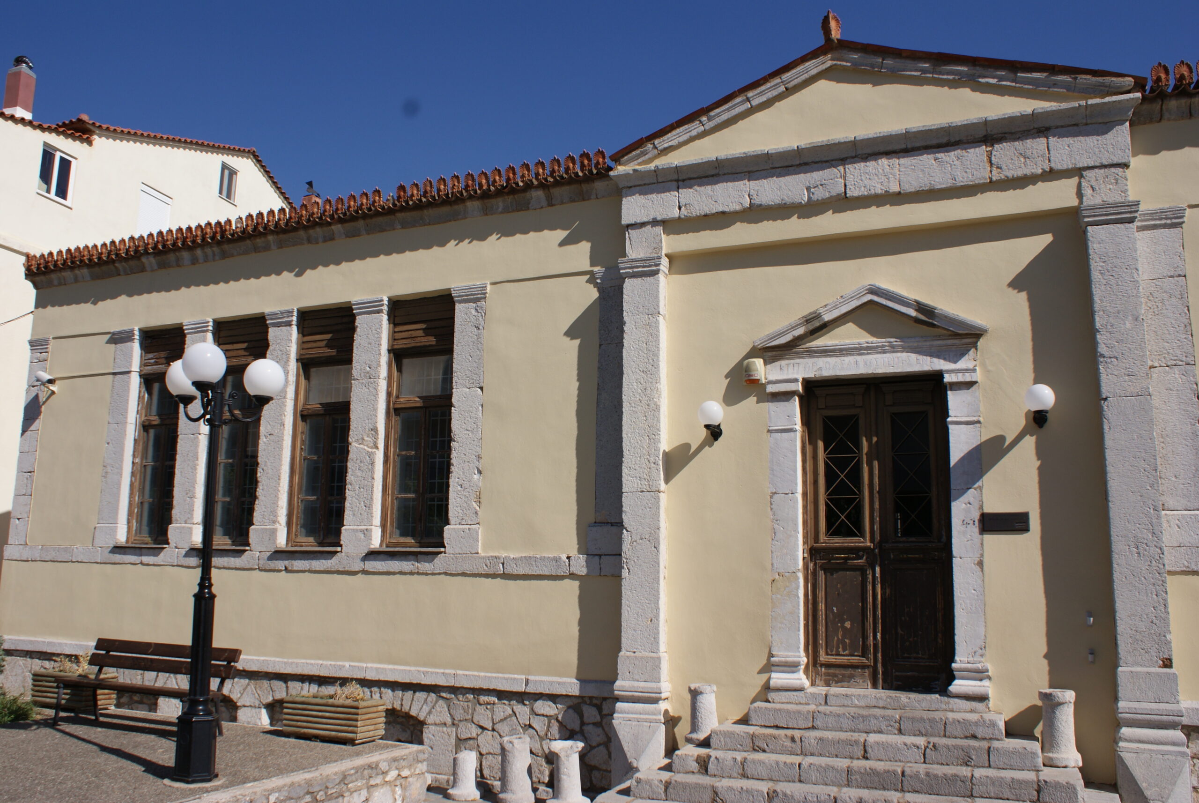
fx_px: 1000
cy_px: 402
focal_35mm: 30
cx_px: 600
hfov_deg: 61.9
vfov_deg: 43.7
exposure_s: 1/250
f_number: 10
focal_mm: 20
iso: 100
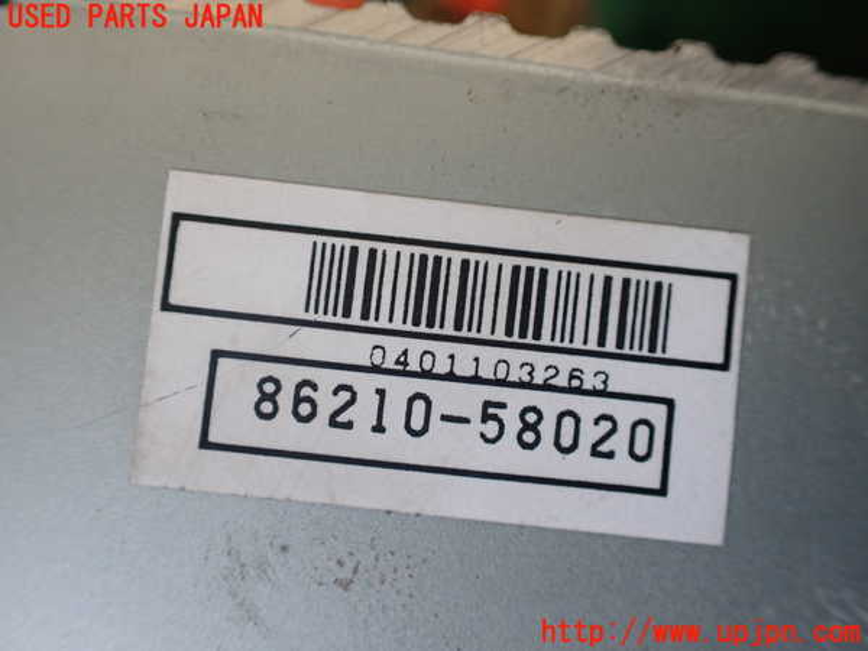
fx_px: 752
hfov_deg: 60.0
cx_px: 434
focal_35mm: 30
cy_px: 326
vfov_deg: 46.8
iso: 400
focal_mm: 5.4
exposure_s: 1/125
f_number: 2.3
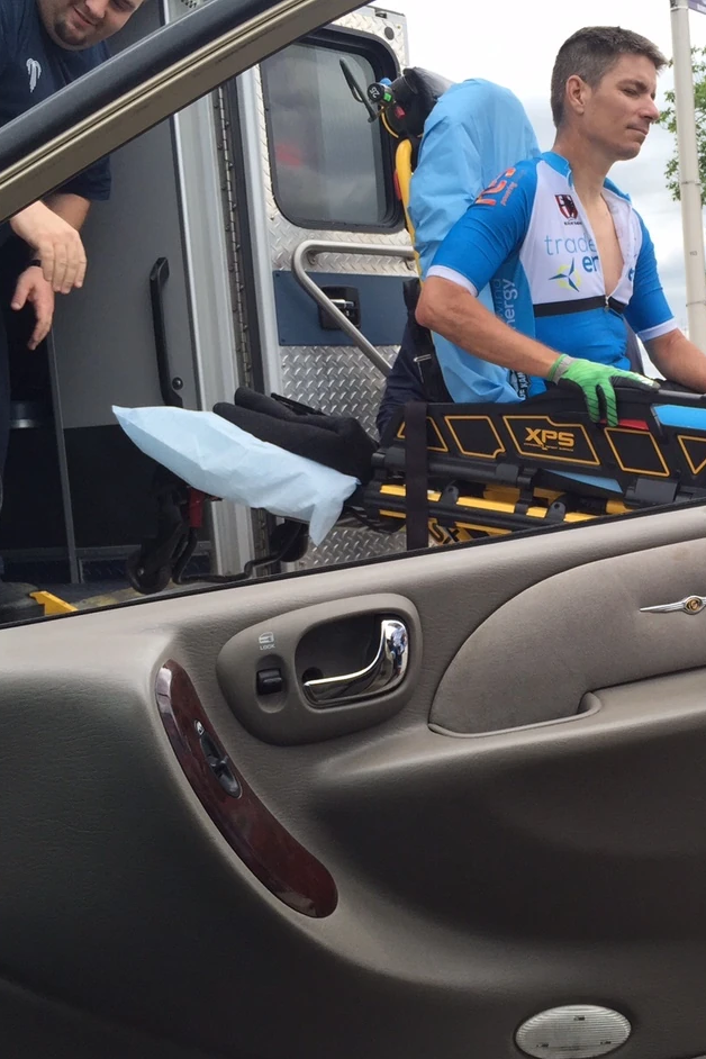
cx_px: 596
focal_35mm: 41
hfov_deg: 31.5
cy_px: 538
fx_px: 1206
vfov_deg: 47.4
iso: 32
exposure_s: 1/842
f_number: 2.2
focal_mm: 4.15
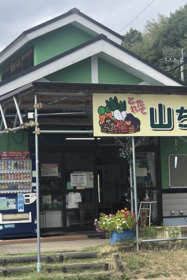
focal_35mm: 90
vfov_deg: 22.6
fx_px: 701
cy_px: 126
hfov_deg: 15.1
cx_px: 144
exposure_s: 1/727
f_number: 2.4
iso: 16
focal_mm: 6
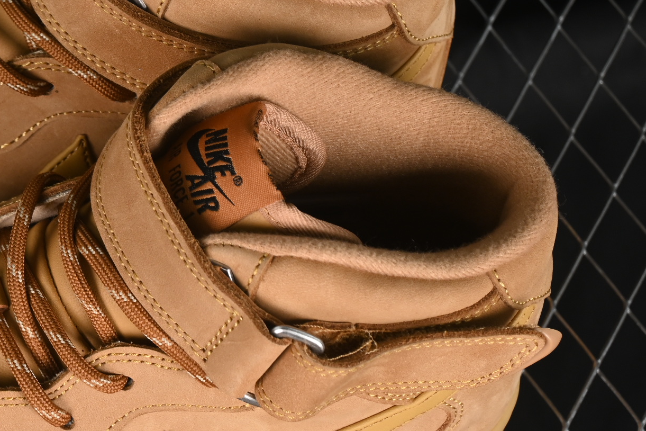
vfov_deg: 8.0
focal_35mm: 171
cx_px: 3
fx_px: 3068
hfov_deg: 11.9
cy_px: 264
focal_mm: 50
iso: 160
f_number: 6.3
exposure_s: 1/60
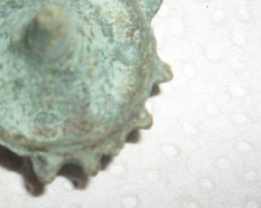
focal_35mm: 65
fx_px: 502
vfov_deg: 23.2
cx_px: 71
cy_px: 52
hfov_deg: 28.8
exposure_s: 1/200
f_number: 2.8
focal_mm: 6.2
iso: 50
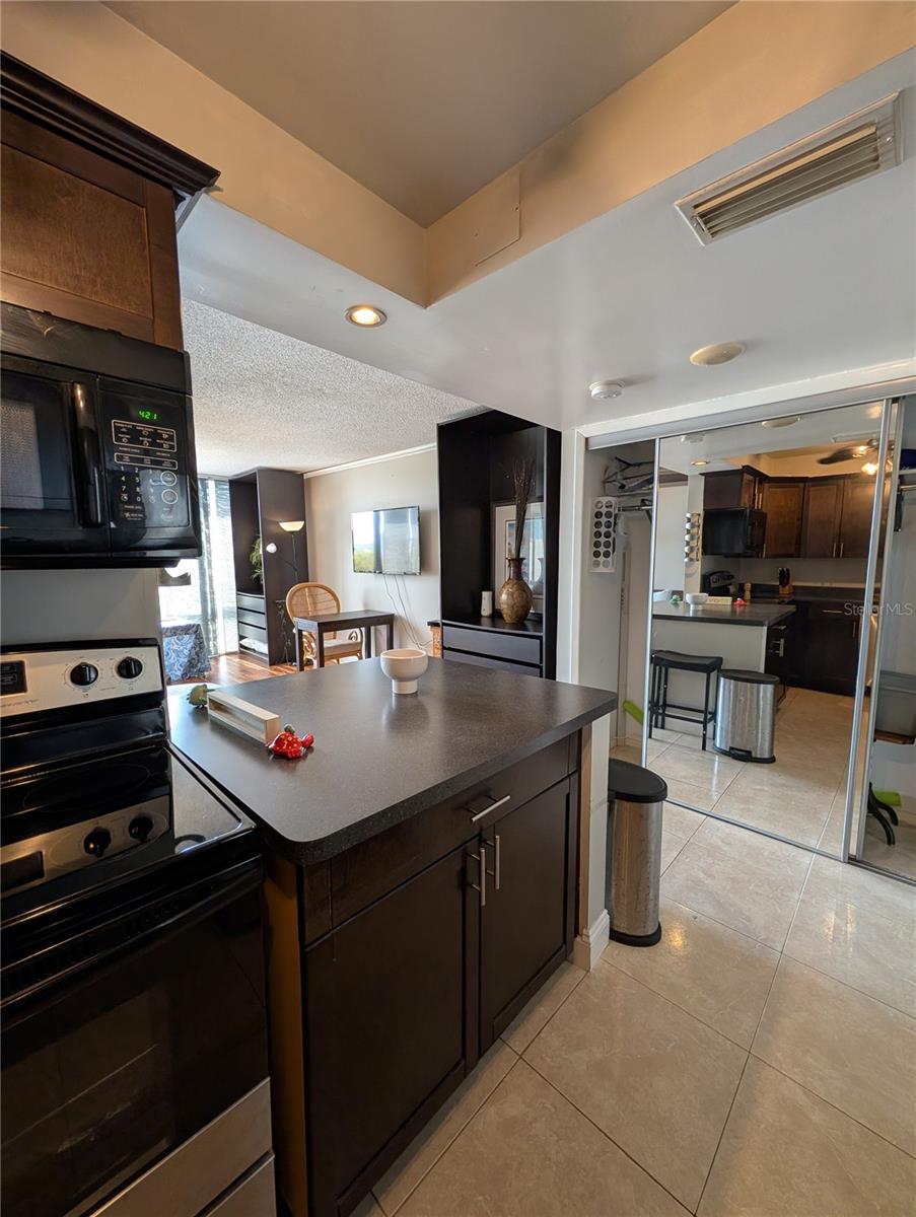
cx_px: 458
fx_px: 422
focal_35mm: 12
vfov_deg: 110.5
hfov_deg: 94.6
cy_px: 608
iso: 93
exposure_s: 1/60
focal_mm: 2.02
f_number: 1.7
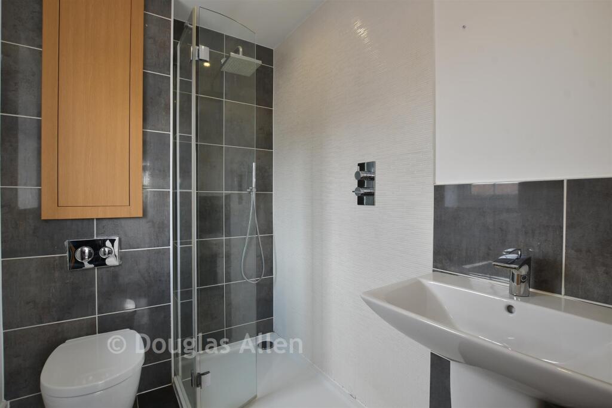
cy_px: 204
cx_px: 306
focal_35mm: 16
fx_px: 272
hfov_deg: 96.7
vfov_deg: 73.8
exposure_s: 1/2.5
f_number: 8
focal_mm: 11
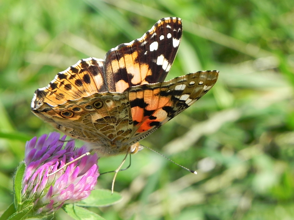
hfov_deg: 20.7
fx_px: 807
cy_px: 110
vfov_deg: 15.6
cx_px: 147
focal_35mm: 95
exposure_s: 1/600
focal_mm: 16.9
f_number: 4
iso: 160
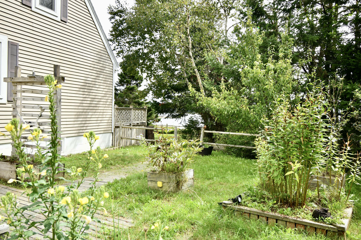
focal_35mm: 30
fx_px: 301
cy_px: 120
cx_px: 180
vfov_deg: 43.6
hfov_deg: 61.9
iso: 140
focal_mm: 20
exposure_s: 1/200
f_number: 6.3
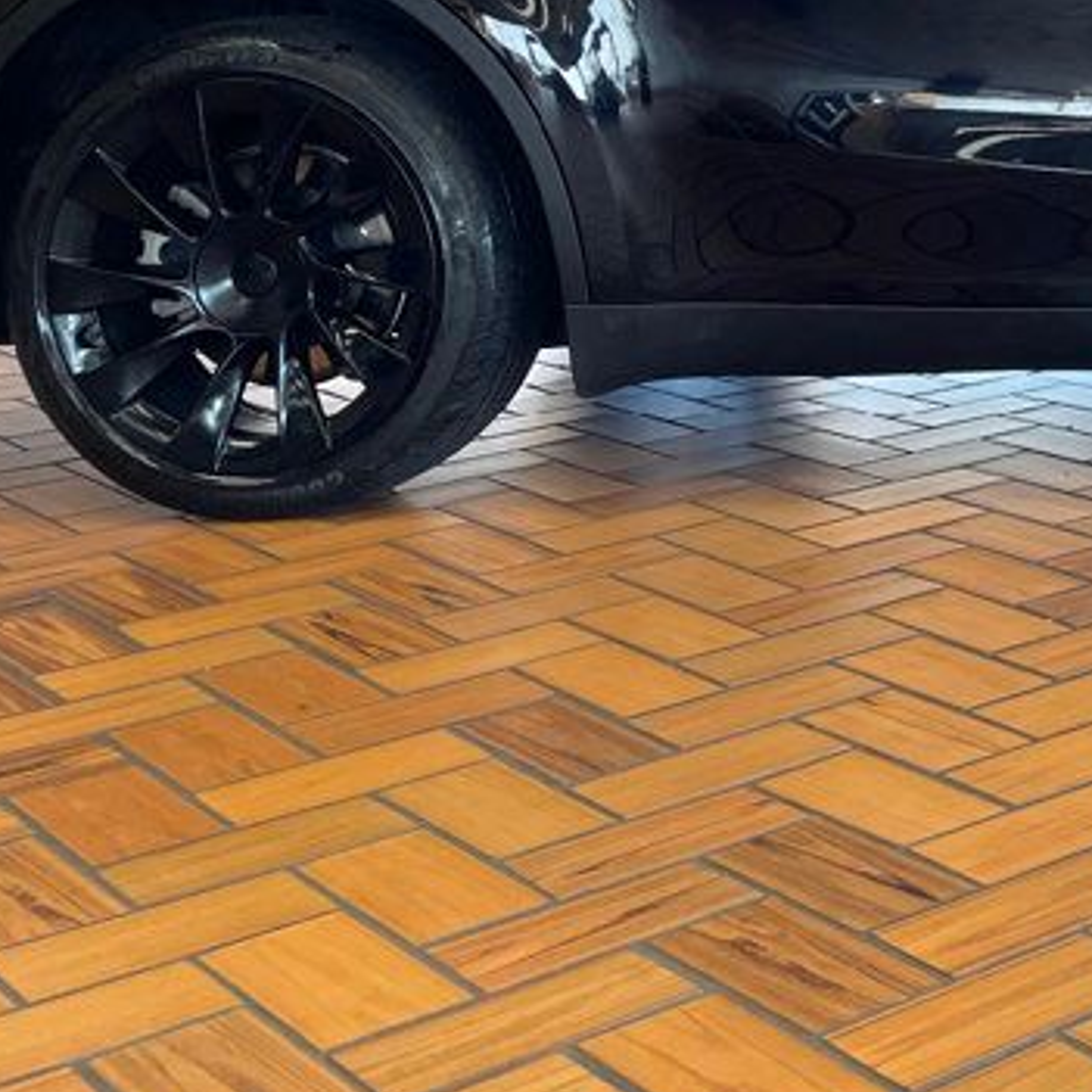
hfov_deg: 23.4
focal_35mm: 67
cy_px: -9
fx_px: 2391
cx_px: 1325
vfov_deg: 24.5
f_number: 1.6
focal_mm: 4.2
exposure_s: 1/120
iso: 50
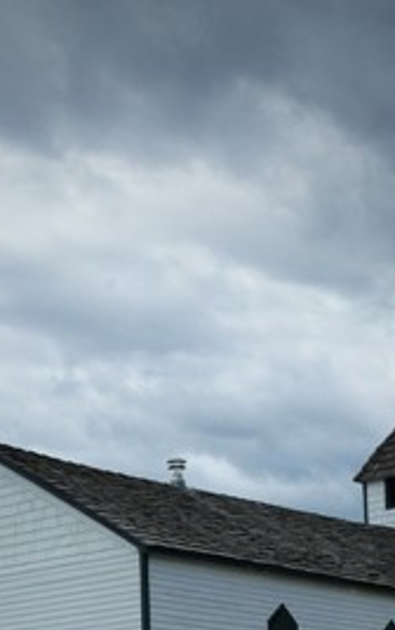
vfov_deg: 22.5
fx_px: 1564
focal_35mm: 91
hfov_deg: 14.4
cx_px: 214
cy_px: 482
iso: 160
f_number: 4
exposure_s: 1/1300
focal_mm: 6.4
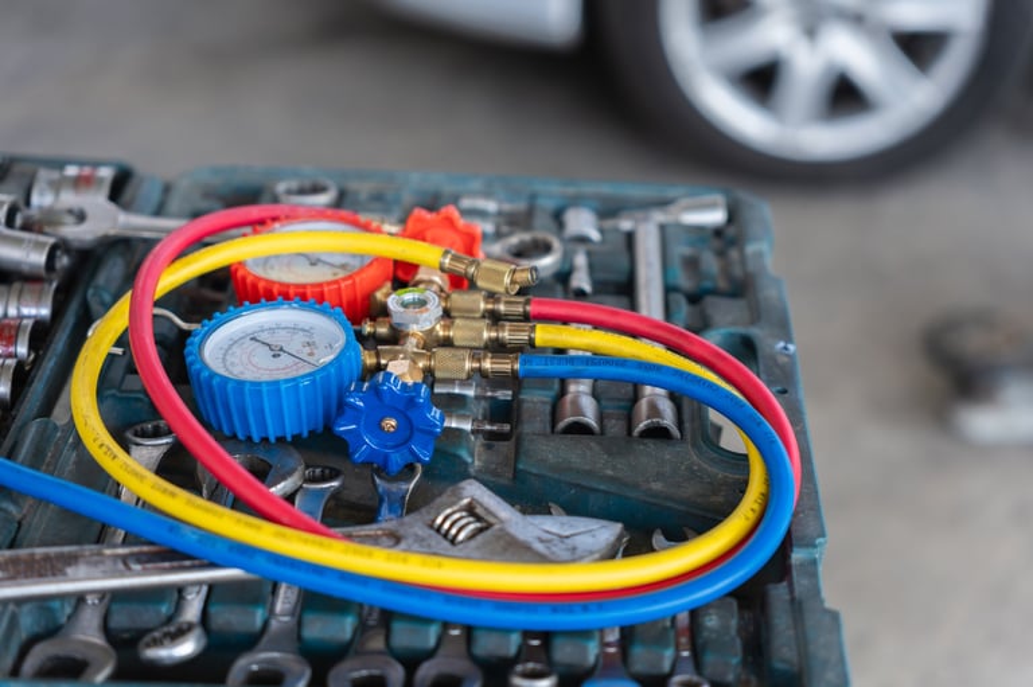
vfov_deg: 19.4
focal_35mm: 70
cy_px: 344
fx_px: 2007
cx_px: 516
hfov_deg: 28.9
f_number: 2.8
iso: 200
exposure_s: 1/200
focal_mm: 70
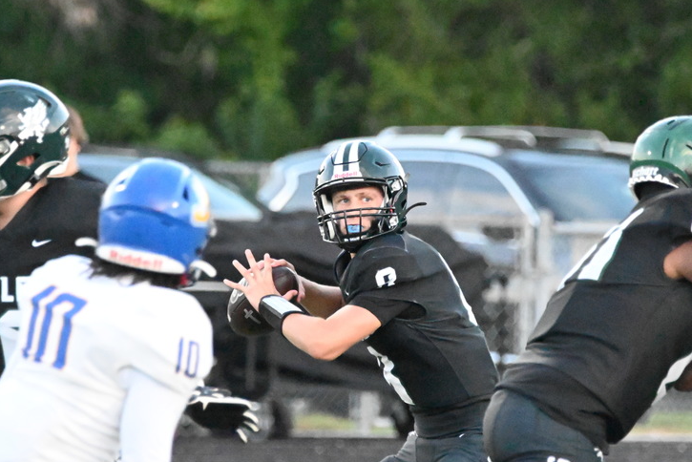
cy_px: 232
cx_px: 241
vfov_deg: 1.4
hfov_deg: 2.2
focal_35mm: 953
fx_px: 18325
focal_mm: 450
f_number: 7.1
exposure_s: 1/2500
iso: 32000
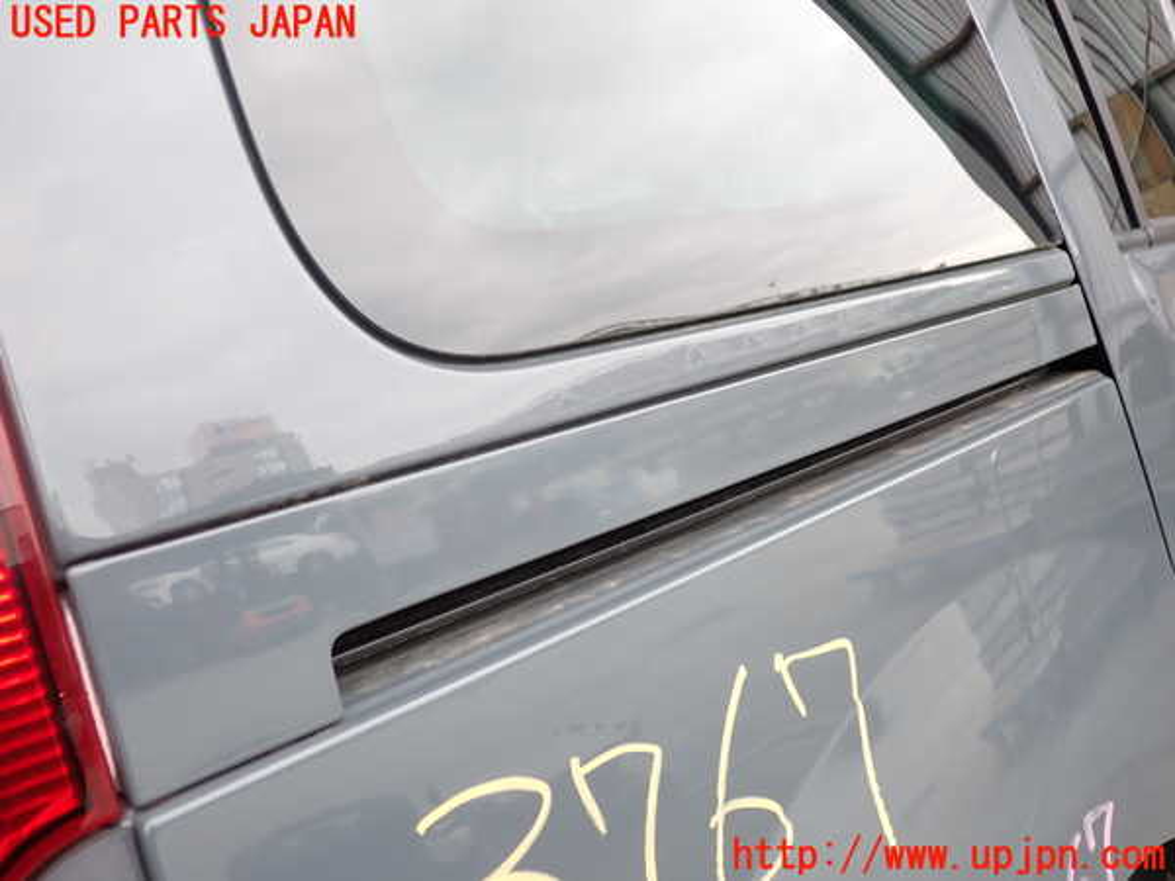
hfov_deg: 60.0
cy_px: 440
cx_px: 588
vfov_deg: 46.8
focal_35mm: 30
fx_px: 1018
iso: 100
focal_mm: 5.4
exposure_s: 1/100
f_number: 2.3
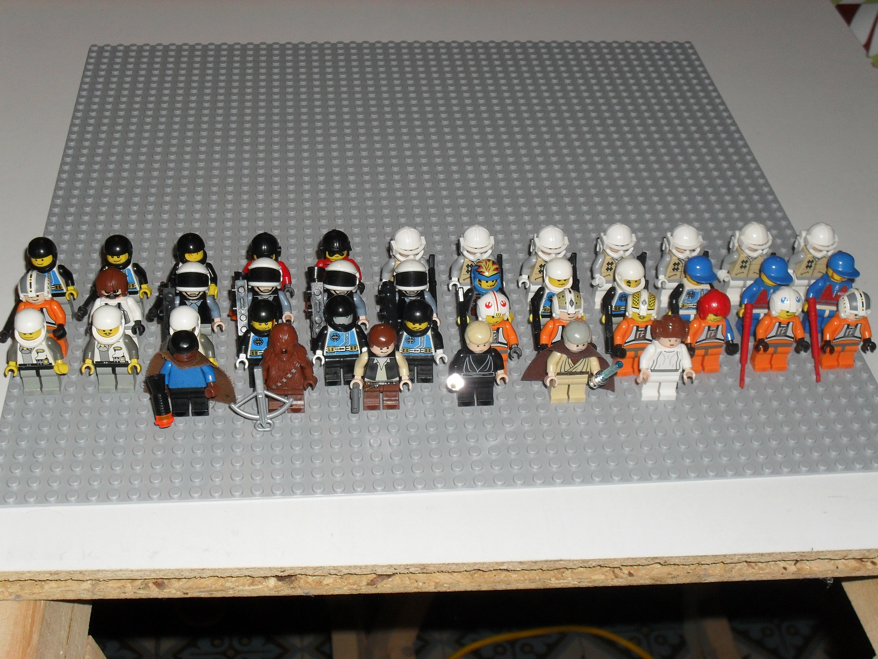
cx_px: 439
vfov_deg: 29.7
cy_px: 330
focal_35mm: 49
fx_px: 1243
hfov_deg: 38.9
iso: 200
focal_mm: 8.7
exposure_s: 1/45
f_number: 3.9
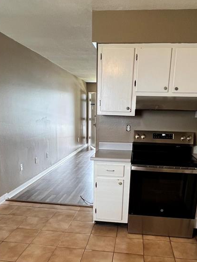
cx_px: 108
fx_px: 212
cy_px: 180
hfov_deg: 49.7
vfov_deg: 61.5
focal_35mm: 28
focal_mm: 1.57
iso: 200
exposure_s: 1/60
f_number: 1.8
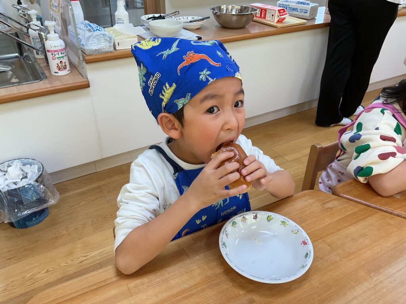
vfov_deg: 48.2
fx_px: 340
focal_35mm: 29
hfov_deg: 61.7
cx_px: 203
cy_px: 152
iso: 40
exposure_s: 1/120
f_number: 1.8
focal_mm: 3
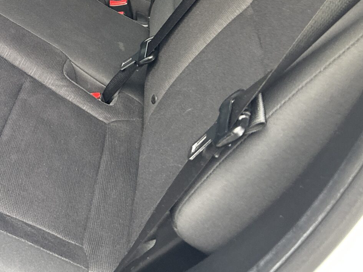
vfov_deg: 20.6
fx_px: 682
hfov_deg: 28.4
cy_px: -84
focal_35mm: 65
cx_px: 18
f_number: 1.78
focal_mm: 6.86
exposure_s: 1/66
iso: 250
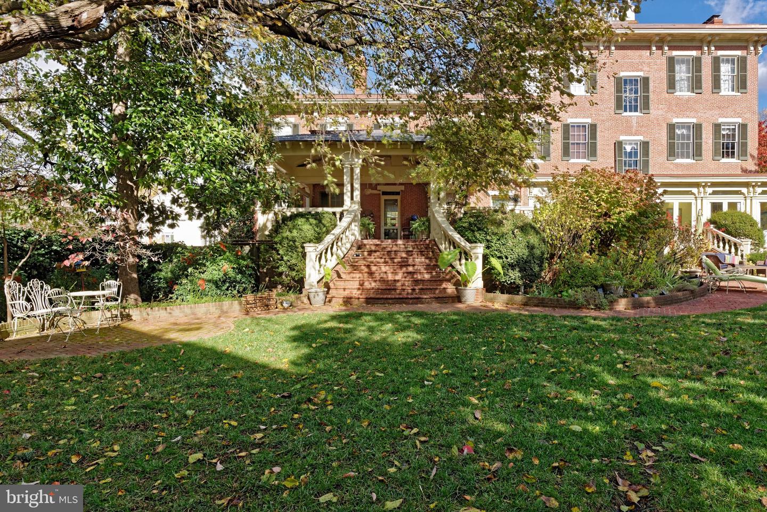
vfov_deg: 57.2
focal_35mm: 22
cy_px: 256
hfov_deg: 78.6
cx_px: 384
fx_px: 469
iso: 320
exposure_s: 1/250
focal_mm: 22
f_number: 13
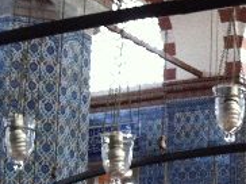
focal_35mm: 142
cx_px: 403
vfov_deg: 10.2
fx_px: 1008
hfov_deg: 12.9
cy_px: 248
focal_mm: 3.85
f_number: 2.8
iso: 160
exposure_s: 1/15
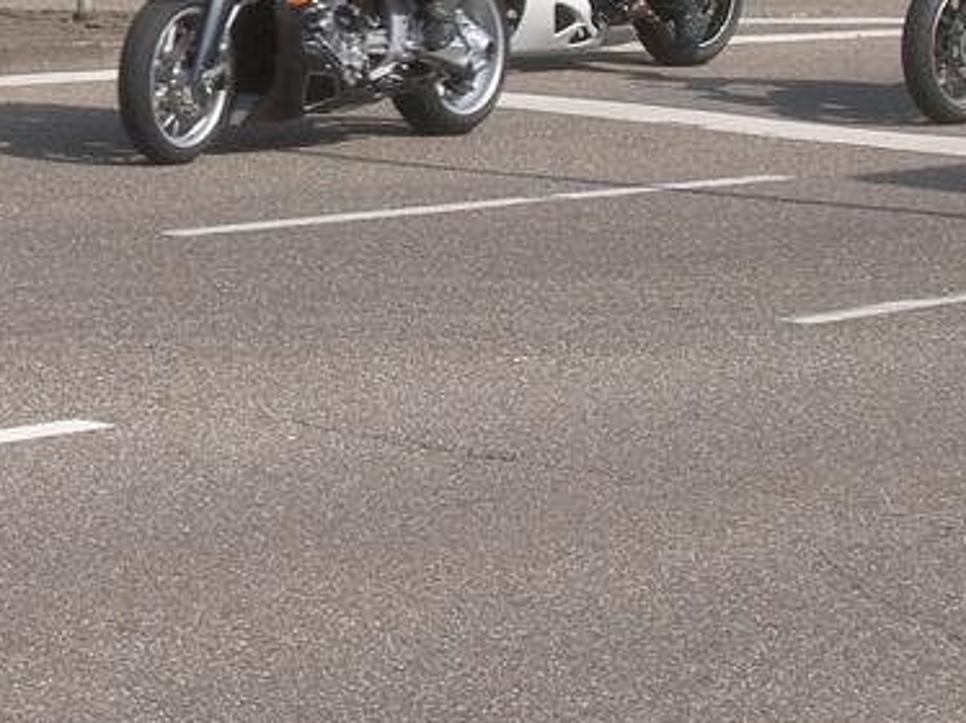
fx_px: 5271
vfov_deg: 7.8
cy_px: -70
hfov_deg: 10.3
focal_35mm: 189
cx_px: -134
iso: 100
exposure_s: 1/200
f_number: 6.1
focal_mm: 14.2
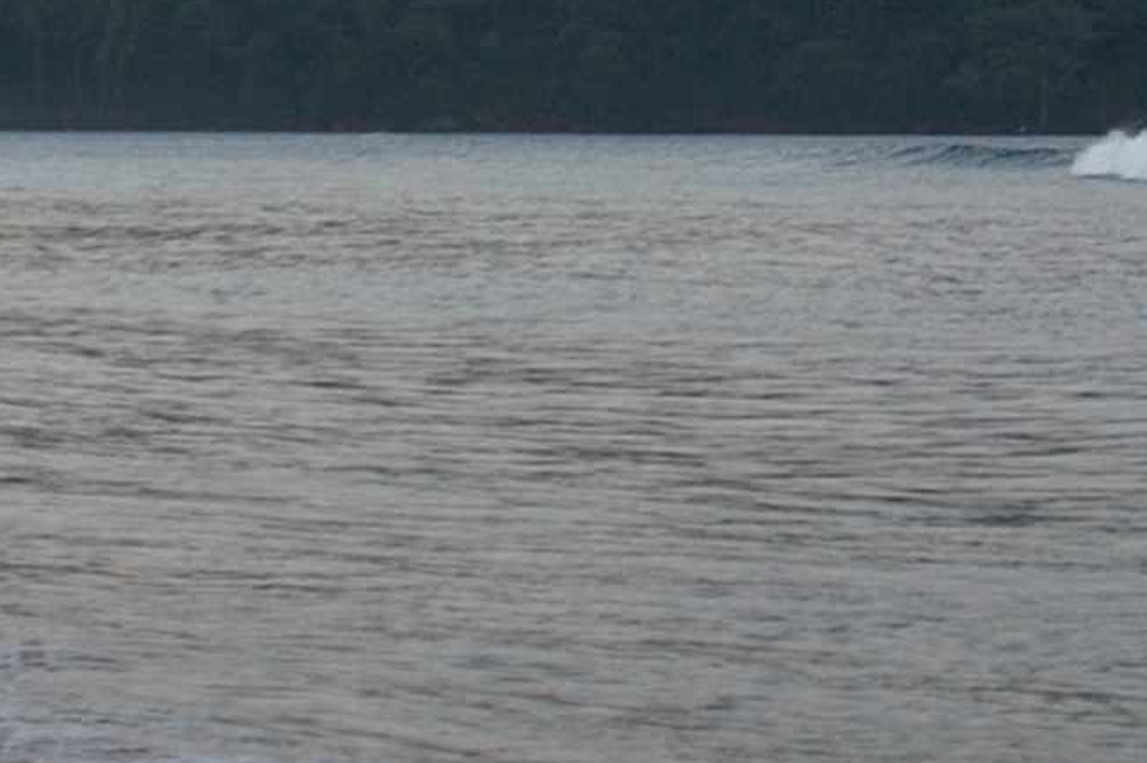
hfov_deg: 12.2
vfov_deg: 8.1
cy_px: 146
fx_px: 5348
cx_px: 1021
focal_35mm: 168
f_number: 3.5
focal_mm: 24
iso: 100
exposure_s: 1/80
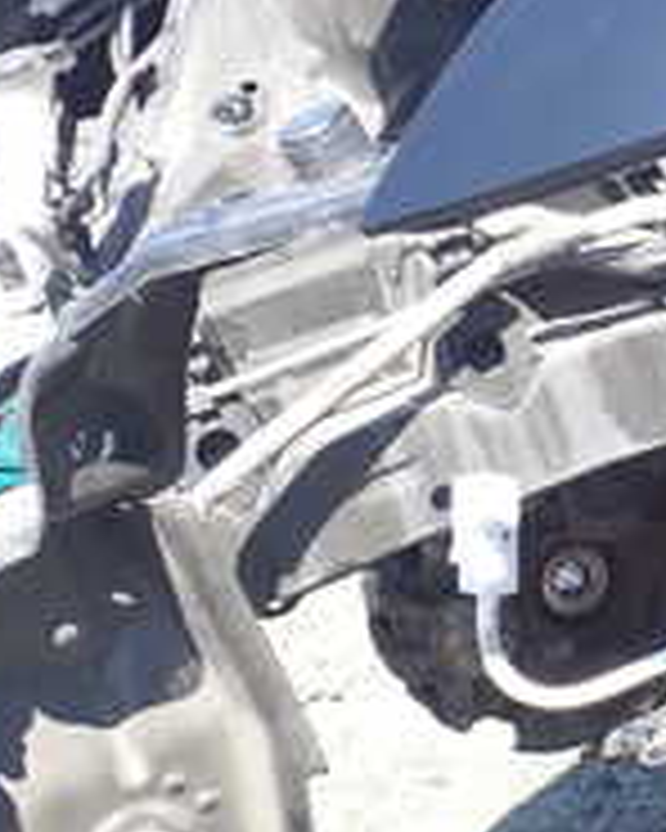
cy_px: 382
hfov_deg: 14.0
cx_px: 1282
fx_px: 2341
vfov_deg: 20.2
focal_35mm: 95
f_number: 3.2
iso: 100
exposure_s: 1/200
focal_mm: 5.4
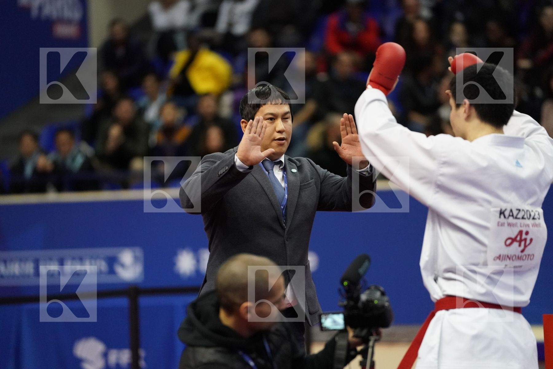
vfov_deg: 6.9
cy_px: 184
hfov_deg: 10.3
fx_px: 3072
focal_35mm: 200
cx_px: 276
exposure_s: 1/1000
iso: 6400
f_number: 2.8
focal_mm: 200
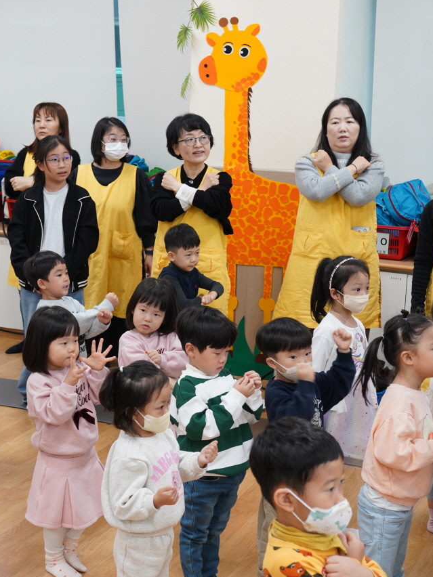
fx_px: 1101
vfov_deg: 29.4
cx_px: 86
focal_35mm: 66
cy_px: 290
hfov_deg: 22.0
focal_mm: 45
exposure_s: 1/100
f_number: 5.6
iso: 2500
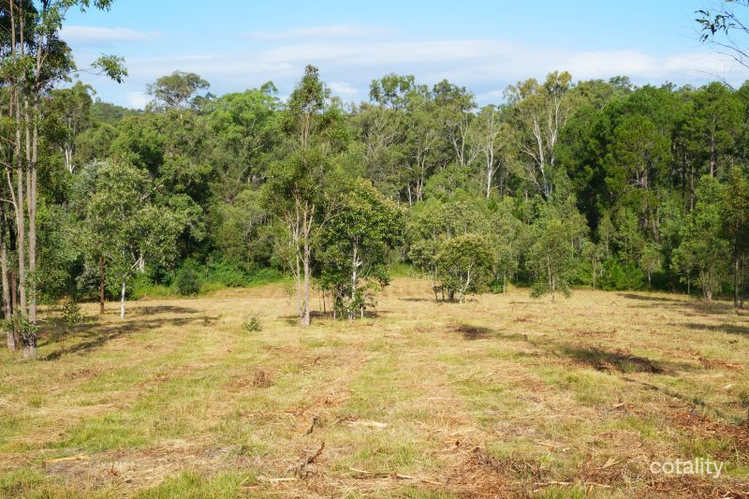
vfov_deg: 29.9
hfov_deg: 43.6
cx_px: 374
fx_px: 936
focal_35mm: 45
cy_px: 250
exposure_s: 1/100
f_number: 16
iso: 100
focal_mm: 30
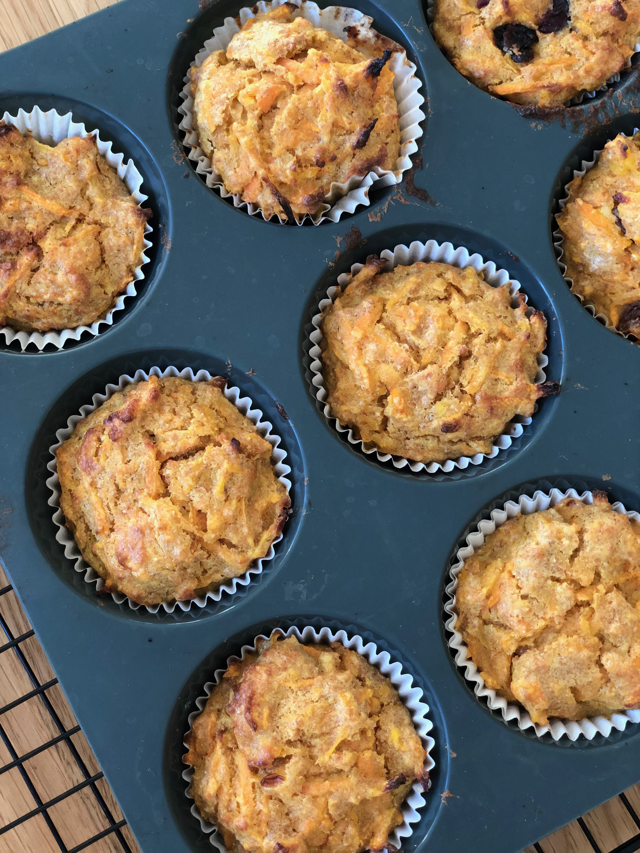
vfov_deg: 36.8
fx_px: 1282
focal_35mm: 52
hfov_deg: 28.0
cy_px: 426
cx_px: 320
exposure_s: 1/40
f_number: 2.4
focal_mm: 6
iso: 80
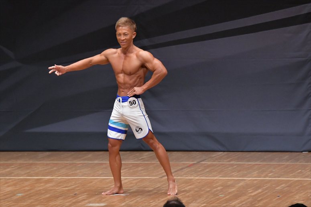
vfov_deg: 4.8
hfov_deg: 7.2
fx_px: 2461
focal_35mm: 285
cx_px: 156
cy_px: 104
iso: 6400
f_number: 5.6
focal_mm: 190
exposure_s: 1/400
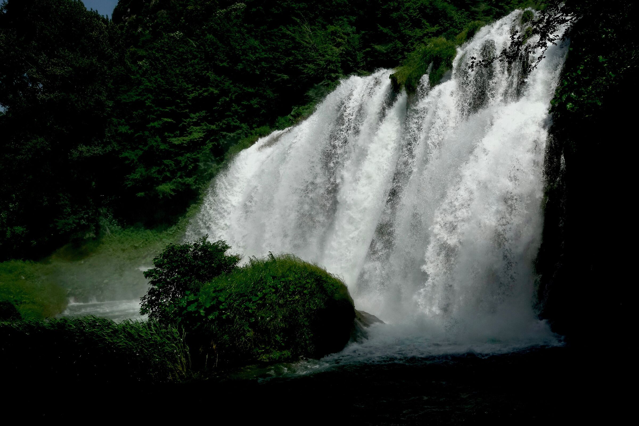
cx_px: 320
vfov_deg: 36.9
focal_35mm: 36
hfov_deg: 53.1
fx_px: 639
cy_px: 213
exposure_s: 1/640
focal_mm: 13.31
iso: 160
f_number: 11
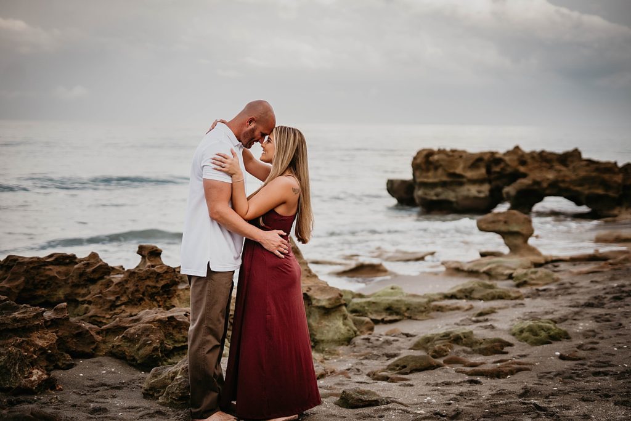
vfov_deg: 27.0
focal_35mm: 50
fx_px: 876
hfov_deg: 39.6
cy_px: 210
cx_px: 316
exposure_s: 1/2500
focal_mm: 50
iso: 320
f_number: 1.8
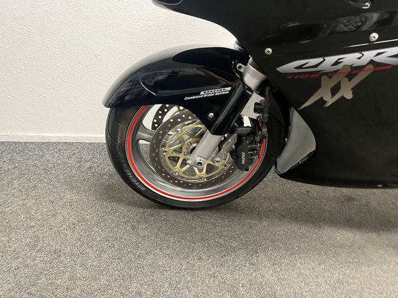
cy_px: 149
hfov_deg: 67.3
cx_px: 199
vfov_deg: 53.1
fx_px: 299
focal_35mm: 26
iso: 400
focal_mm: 5.1
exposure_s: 1/33
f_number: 1.6
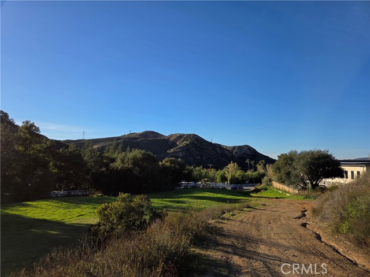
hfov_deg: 73.9
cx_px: 185
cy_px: 138
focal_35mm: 23
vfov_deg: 58.9
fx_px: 246
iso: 80
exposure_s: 1/4663
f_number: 1.8
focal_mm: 5.4
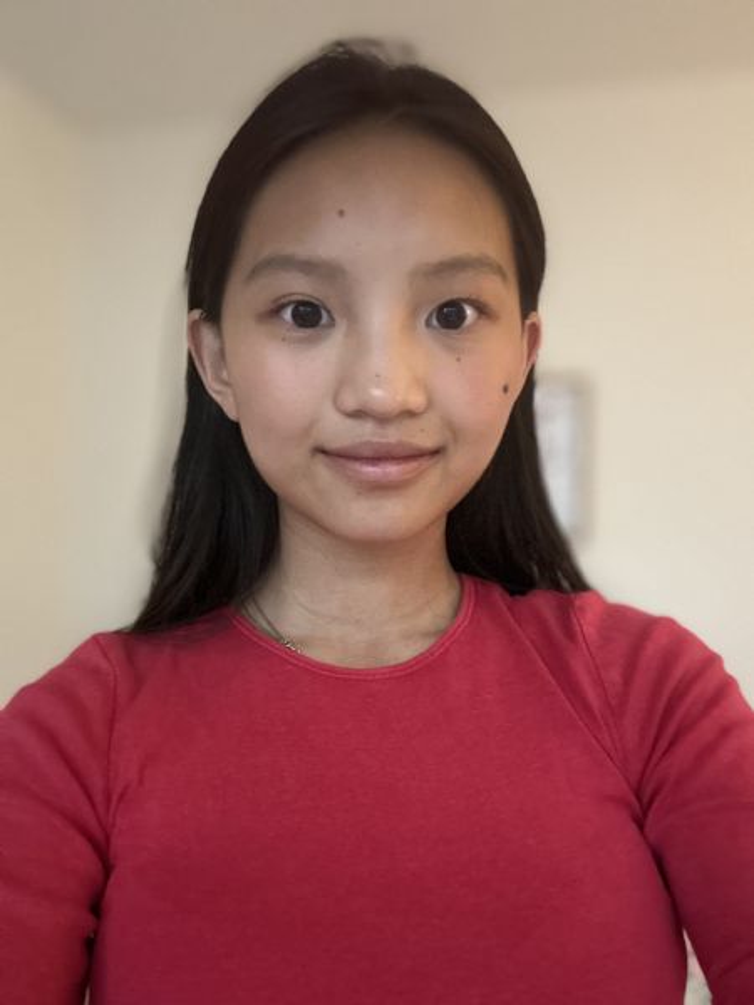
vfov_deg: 60.0
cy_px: 502
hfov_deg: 46.8
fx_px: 871
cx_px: 377
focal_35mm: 30
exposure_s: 1/30
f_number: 1.9
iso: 500
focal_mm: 2.69
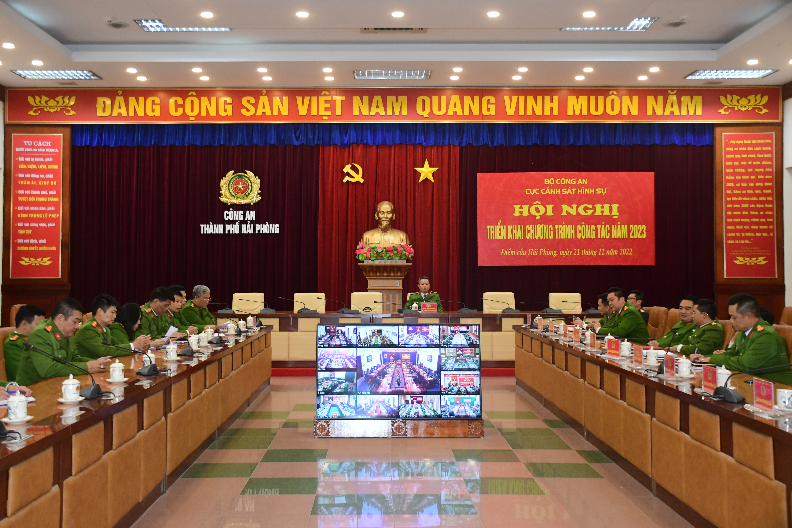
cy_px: 264
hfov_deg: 47.9
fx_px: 891
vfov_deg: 33.0
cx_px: 396
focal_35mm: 40
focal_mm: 27
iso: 2500
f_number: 4.5
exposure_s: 1/200
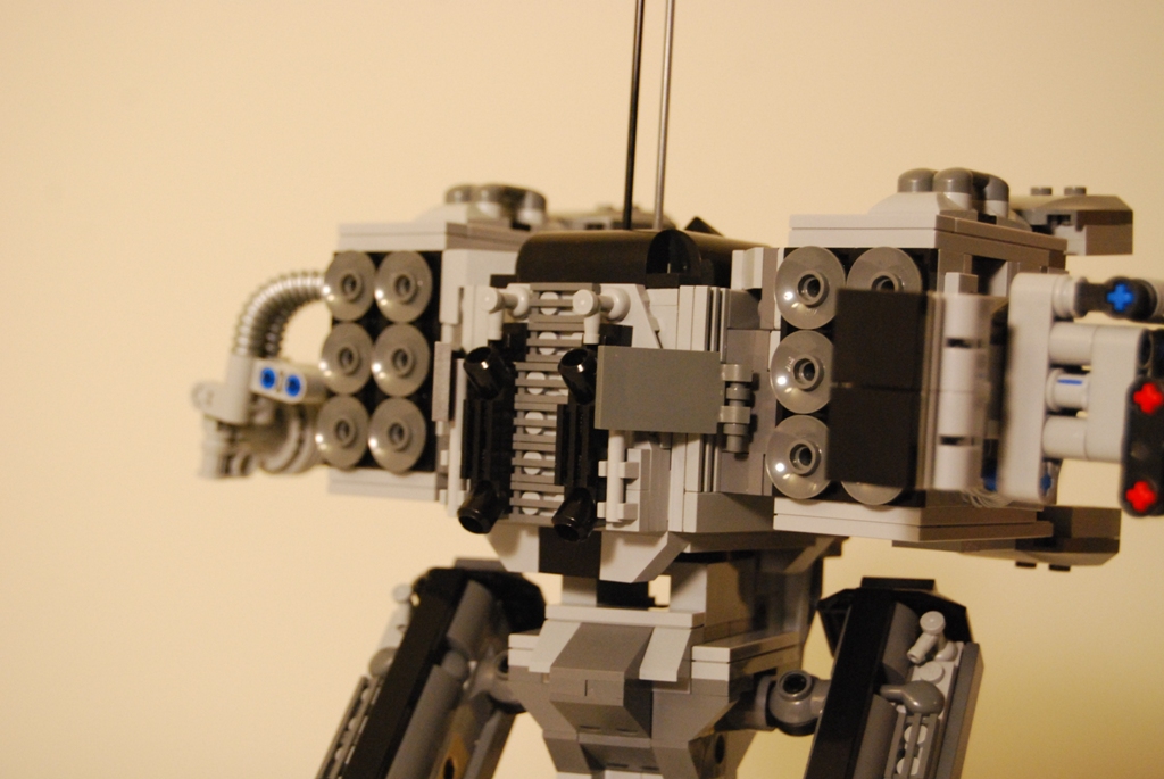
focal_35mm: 72
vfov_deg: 19.0
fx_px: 2330
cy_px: 390
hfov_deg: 28.0
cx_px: 582
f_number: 5.6
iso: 1600
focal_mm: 48
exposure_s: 1/20
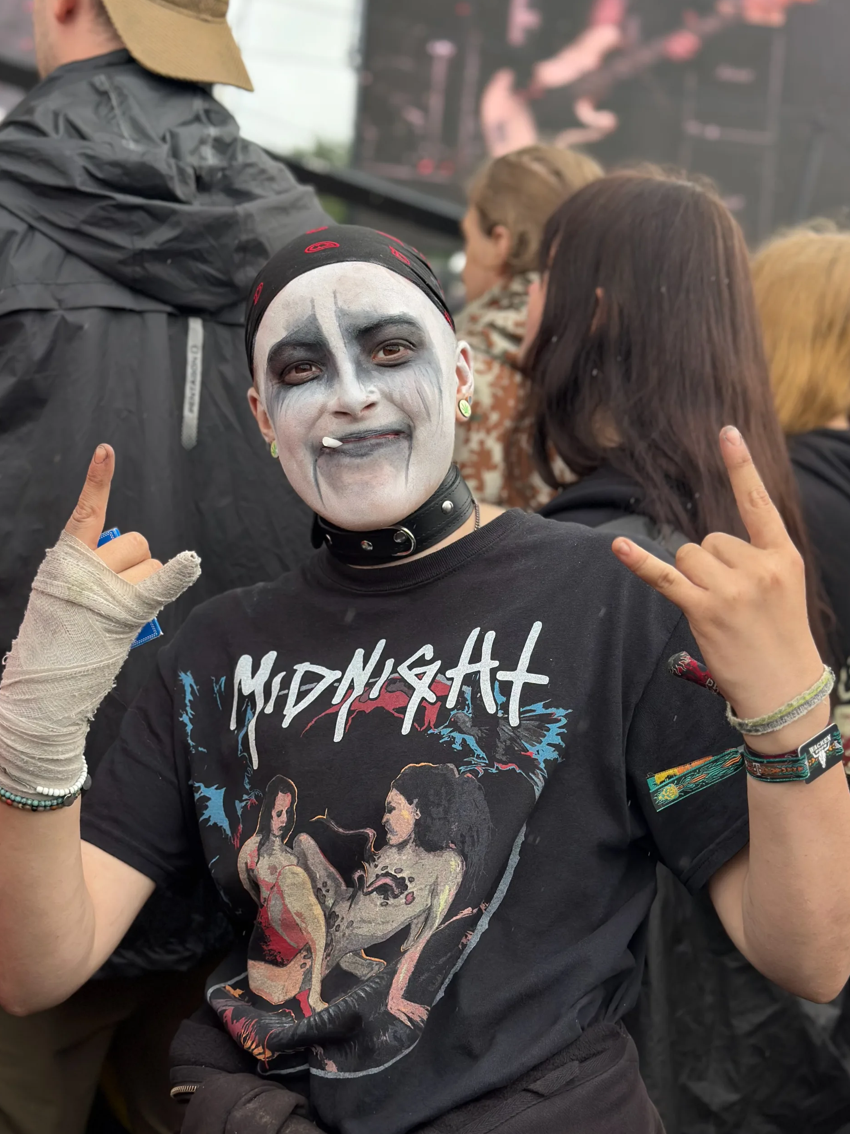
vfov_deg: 38.9
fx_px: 1604
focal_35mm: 49
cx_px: 421
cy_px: 560
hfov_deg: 29.7
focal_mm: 6.86
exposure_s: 1/1073
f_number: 1.78
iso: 80
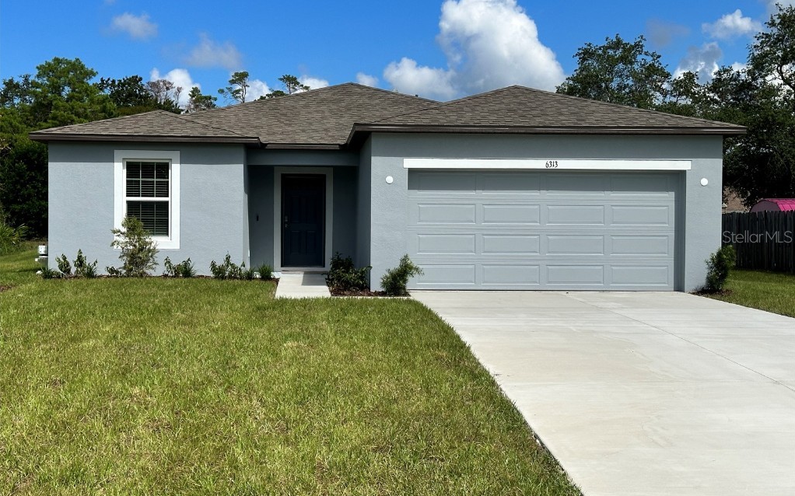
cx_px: 398
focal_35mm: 51
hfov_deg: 39.6
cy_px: 236
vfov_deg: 25.3
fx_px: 1105
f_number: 1.78
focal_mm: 6.86
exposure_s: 1/6623
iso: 64
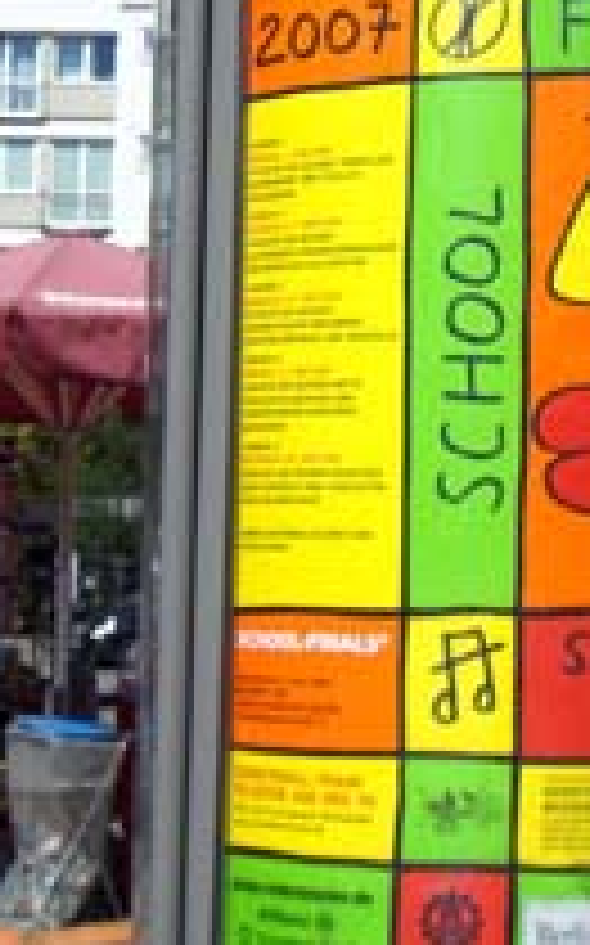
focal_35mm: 96
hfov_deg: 13.6
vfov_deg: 21.1
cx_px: 286
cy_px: 76
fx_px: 2473
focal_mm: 6.2
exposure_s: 1/1250
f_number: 4.3
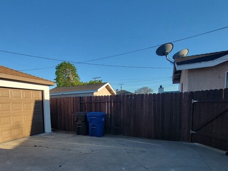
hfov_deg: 76.5
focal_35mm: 21
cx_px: 76
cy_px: 113
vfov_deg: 62.0
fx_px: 138
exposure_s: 1/679
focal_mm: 2.2
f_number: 2.2
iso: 50
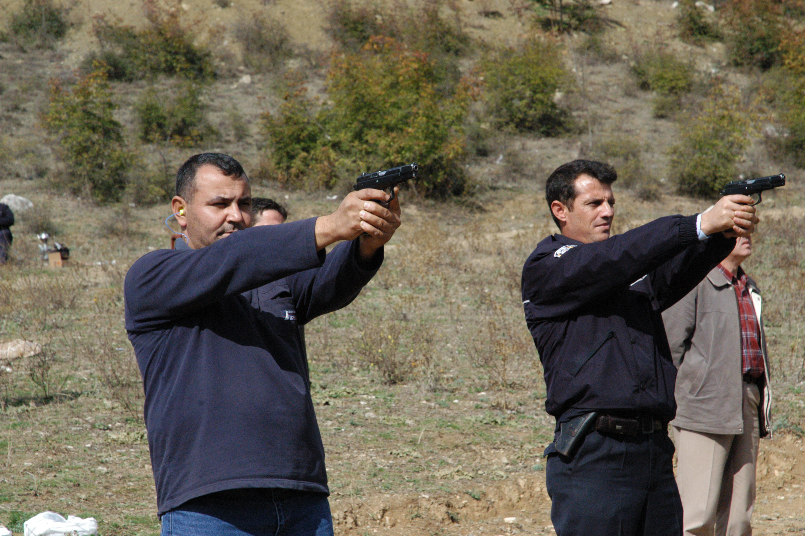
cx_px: 402
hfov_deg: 19.5
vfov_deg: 13.0
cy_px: 268
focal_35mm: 105
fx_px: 2346
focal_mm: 70
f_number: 9
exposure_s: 1/3000
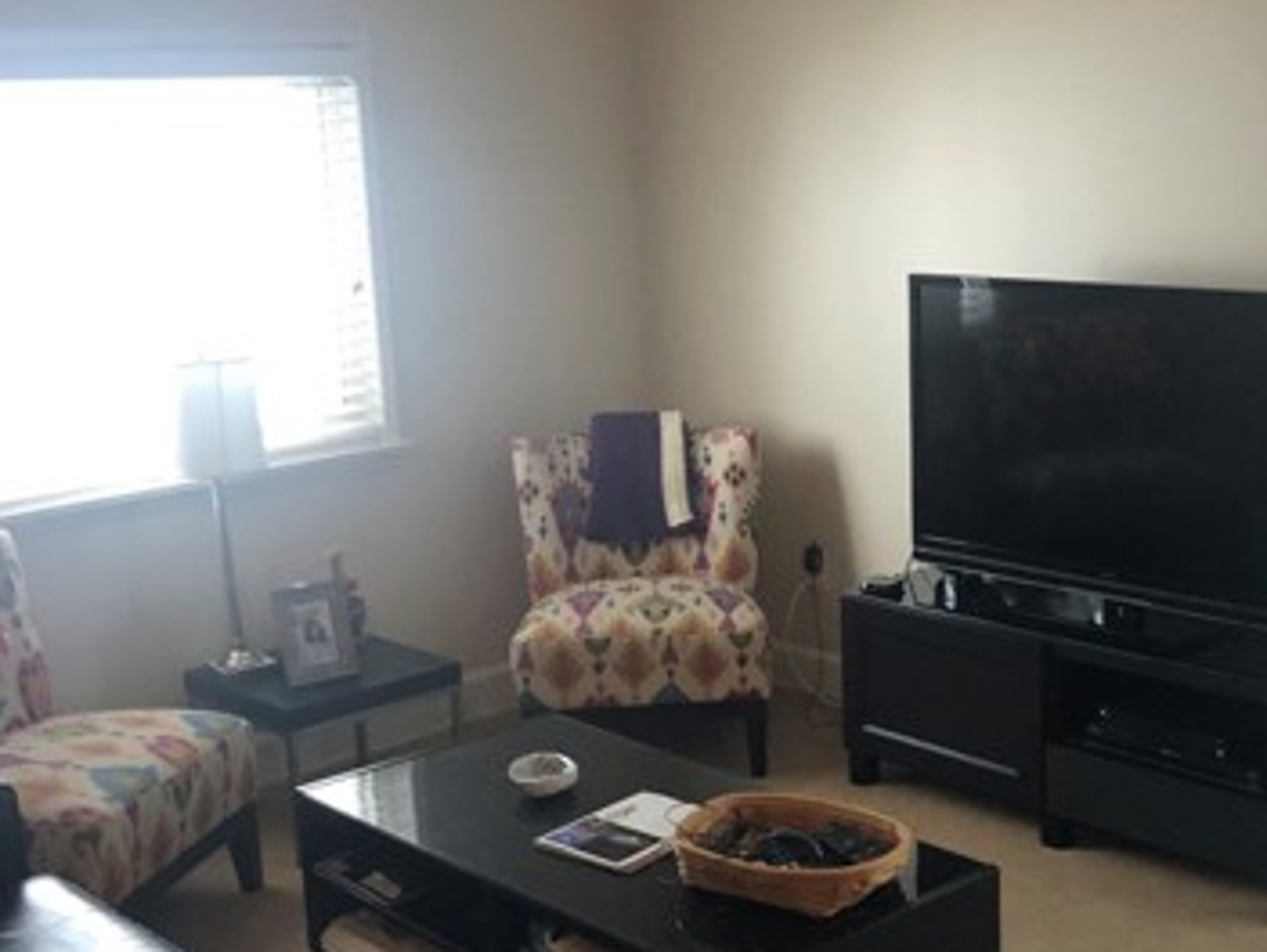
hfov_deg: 37.2
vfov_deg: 28.5
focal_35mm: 51
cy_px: 591
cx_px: 805
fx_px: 1869
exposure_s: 1/17
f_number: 1.8
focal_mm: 4
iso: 40
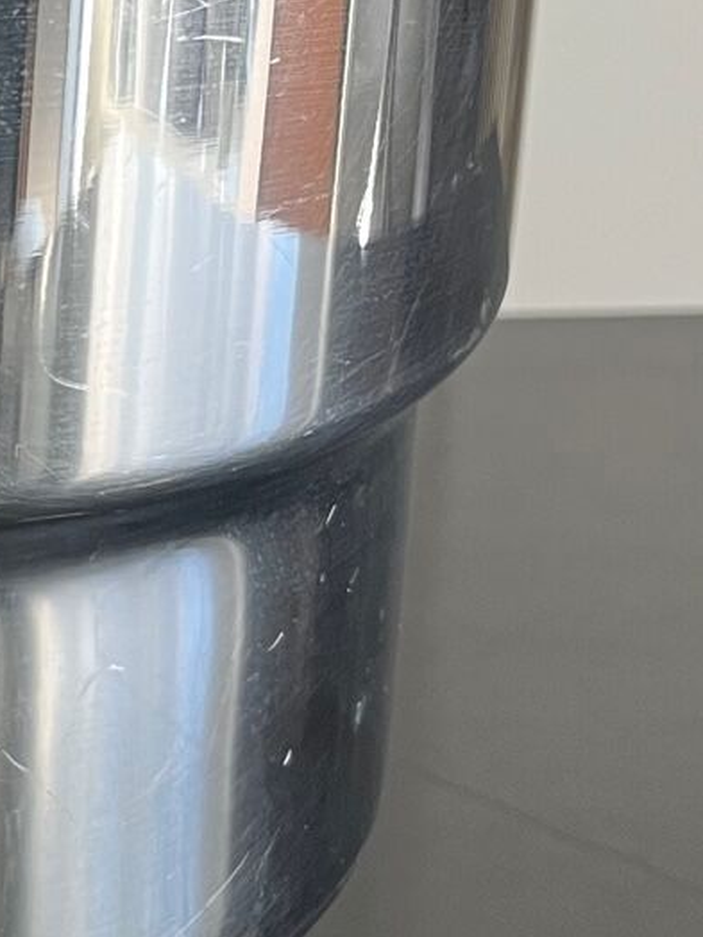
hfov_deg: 13.9
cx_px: -333
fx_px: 2708
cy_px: 252
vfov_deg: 19.5
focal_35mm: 100
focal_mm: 5.1
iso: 125
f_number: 1.6
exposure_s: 1/91
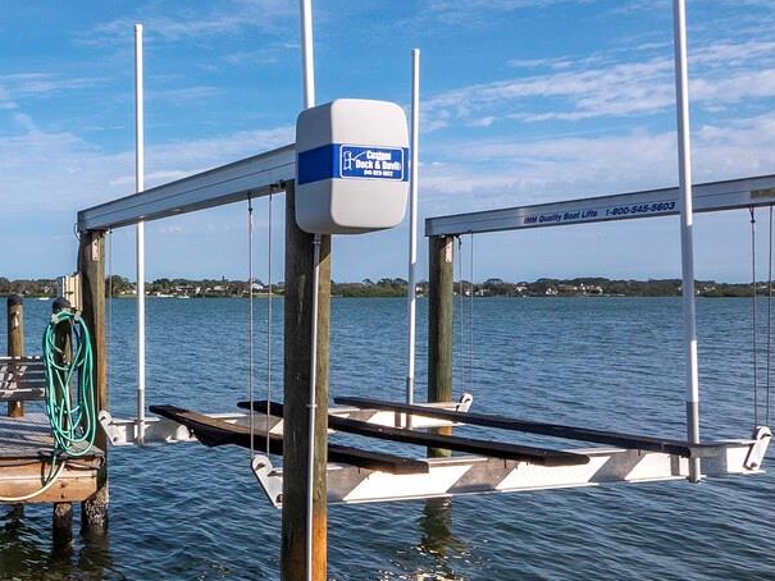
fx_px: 829
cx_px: 62
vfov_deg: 38.7
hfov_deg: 45.0
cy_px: 314
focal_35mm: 37
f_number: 11
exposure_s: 1/640
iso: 400
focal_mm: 7
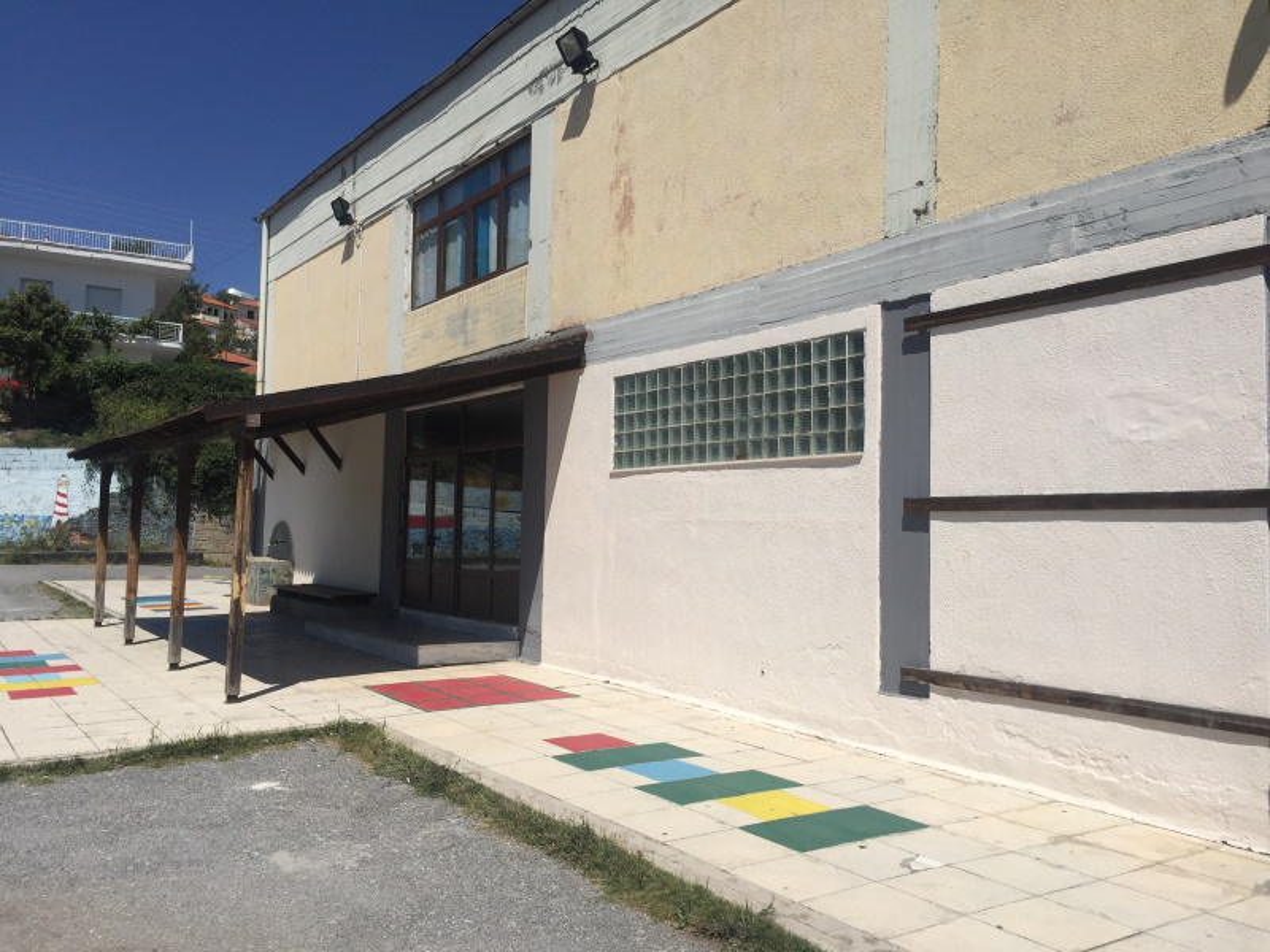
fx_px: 1064
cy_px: 476
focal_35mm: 29
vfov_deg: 48.2
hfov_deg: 61.7
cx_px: 635
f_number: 2.2
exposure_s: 1/4950
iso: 32
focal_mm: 4.15
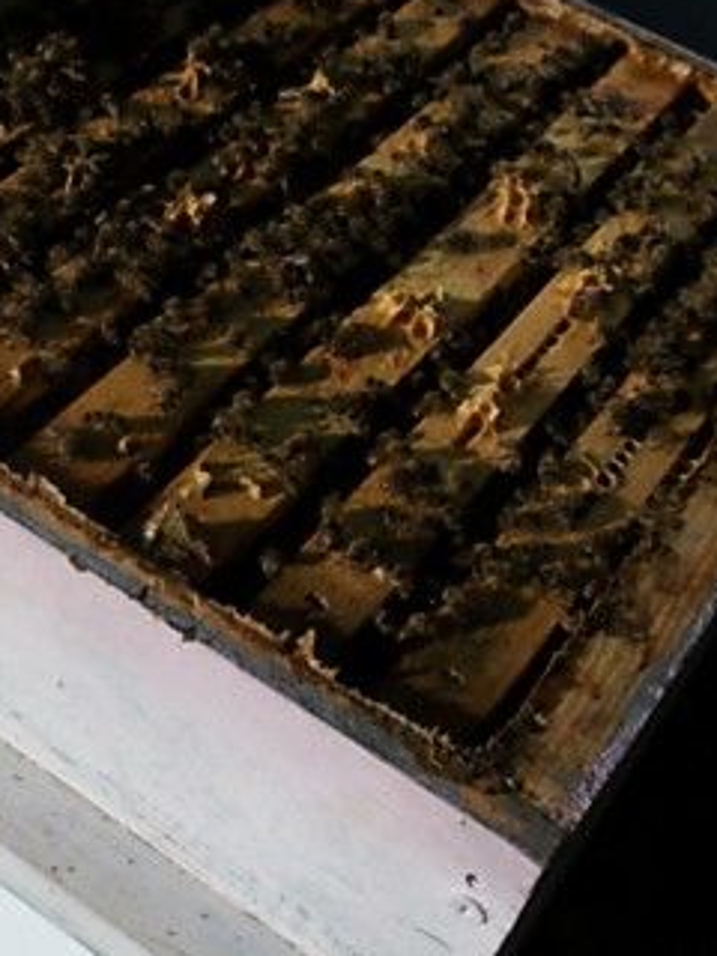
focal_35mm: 60
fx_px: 1657
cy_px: 472
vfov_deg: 32.2
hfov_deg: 23.9
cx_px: 117
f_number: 5.5
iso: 80
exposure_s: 1/640
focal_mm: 5.7
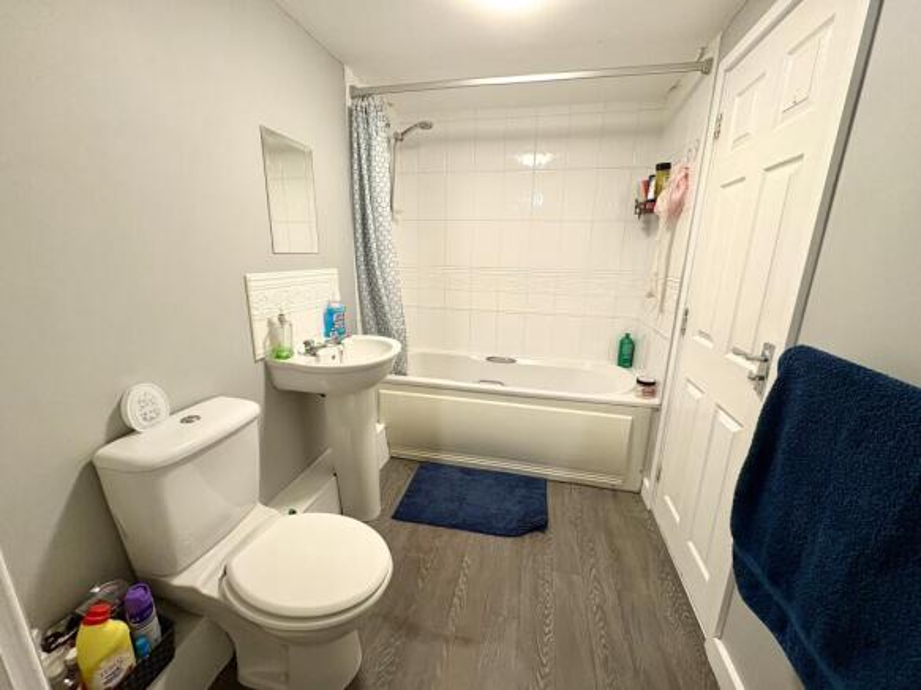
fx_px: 372
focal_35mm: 14
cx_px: 460
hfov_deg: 102.1
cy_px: 345
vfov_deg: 85.7
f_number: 2.2
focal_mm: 2.22
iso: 250
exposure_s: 1/50
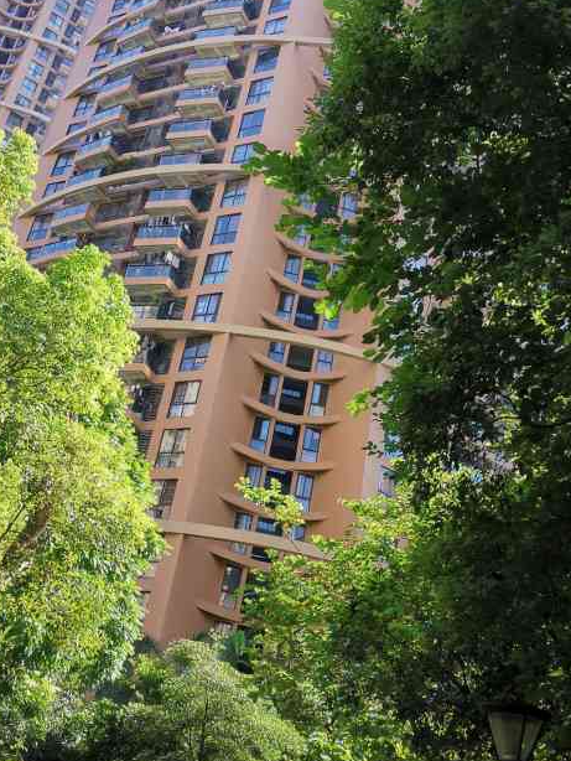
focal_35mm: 41
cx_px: 281
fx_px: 901
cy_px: 386
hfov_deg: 35.2
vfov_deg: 45.8
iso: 50
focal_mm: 4.75
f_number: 1.8
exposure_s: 1/667
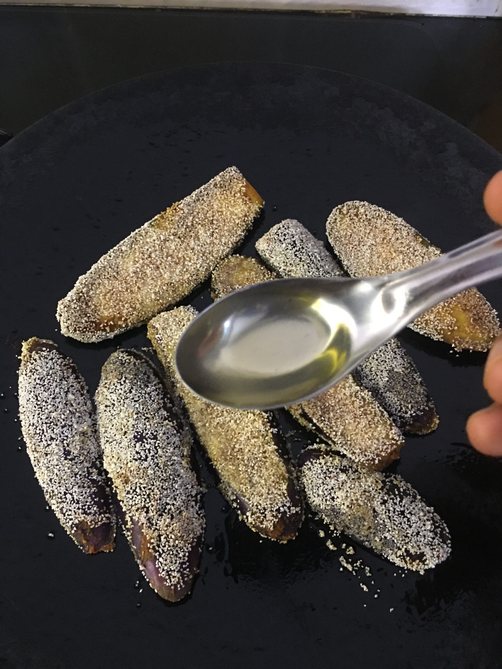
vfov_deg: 61.7
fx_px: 561
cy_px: 334
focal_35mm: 29
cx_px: 251
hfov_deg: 48.2
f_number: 2.2
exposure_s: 1/8
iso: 160
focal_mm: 4.15
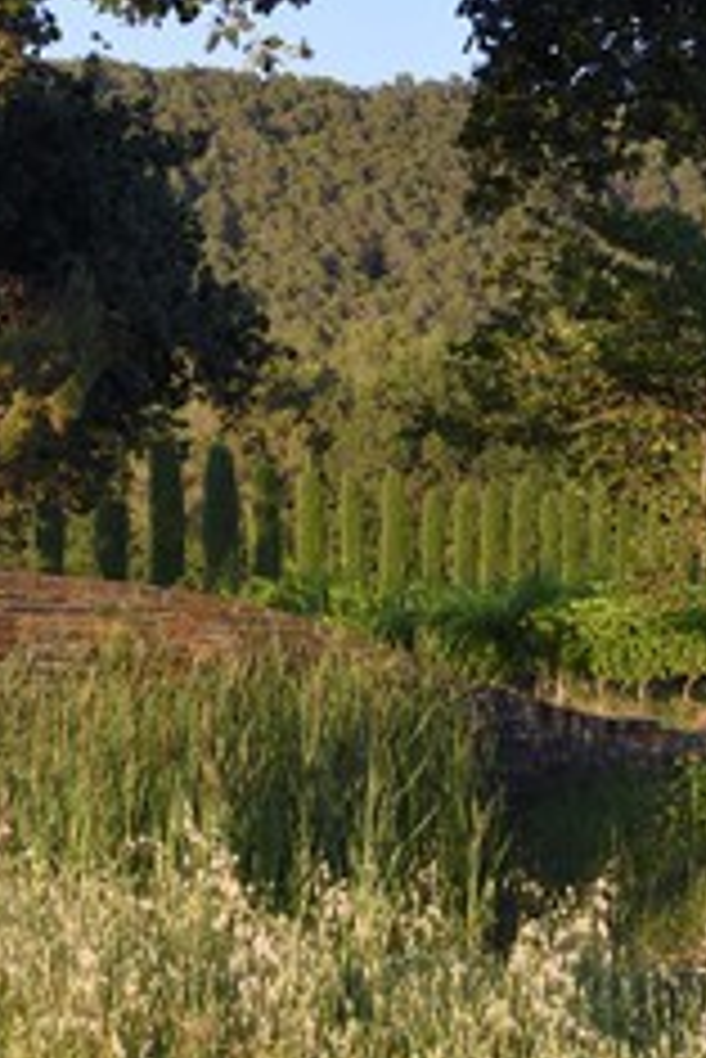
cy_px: 536
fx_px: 3671
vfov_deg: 16.4
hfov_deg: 10.8
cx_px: -184
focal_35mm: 125
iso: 200
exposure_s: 1/160
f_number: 9
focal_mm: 70
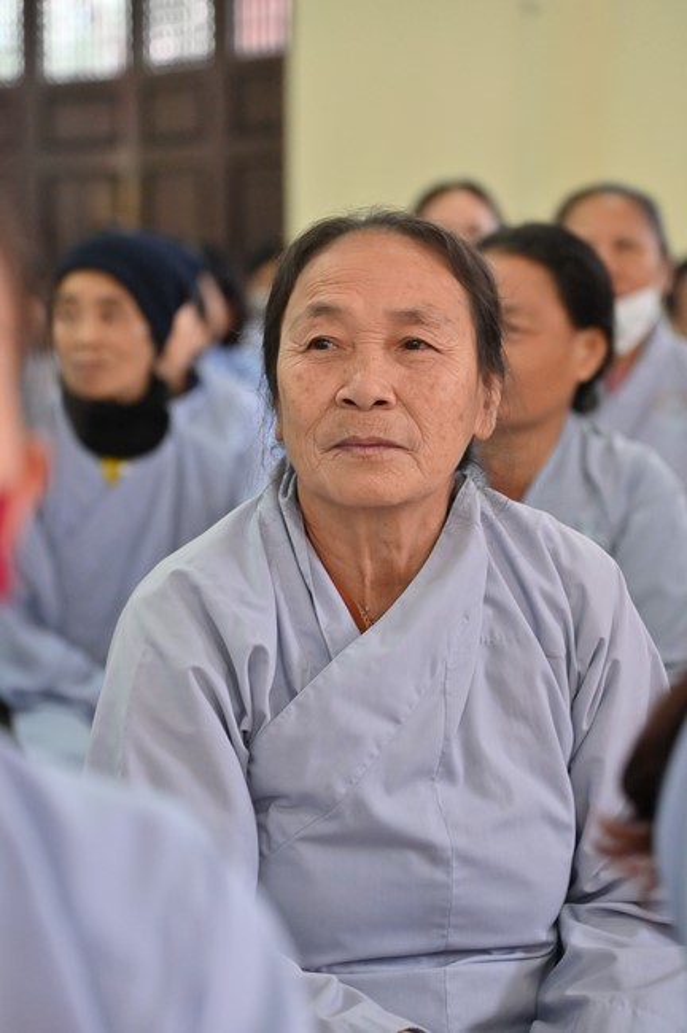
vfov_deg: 17.1
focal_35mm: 120
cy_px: 516
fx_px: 3442
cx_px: 344
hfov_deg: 11.4
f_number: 5
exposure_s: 1/100
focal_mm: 120
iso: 3200
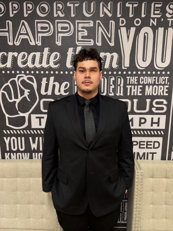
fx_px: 160
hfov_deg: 56.8
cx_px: 86
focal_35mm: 24
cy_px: 116
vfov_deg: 71.6
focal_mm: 6.76
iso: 250
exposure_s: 1/60
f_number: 1.78
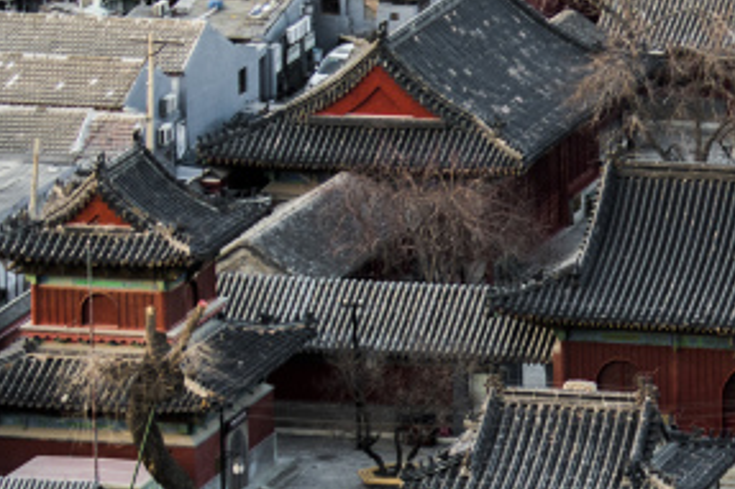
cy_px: 91
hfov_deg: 5.6
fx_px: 7427
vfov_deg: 3.8
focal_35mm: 364
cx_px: 845
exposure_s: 1/60
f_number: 4.8
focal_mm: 102
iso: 100
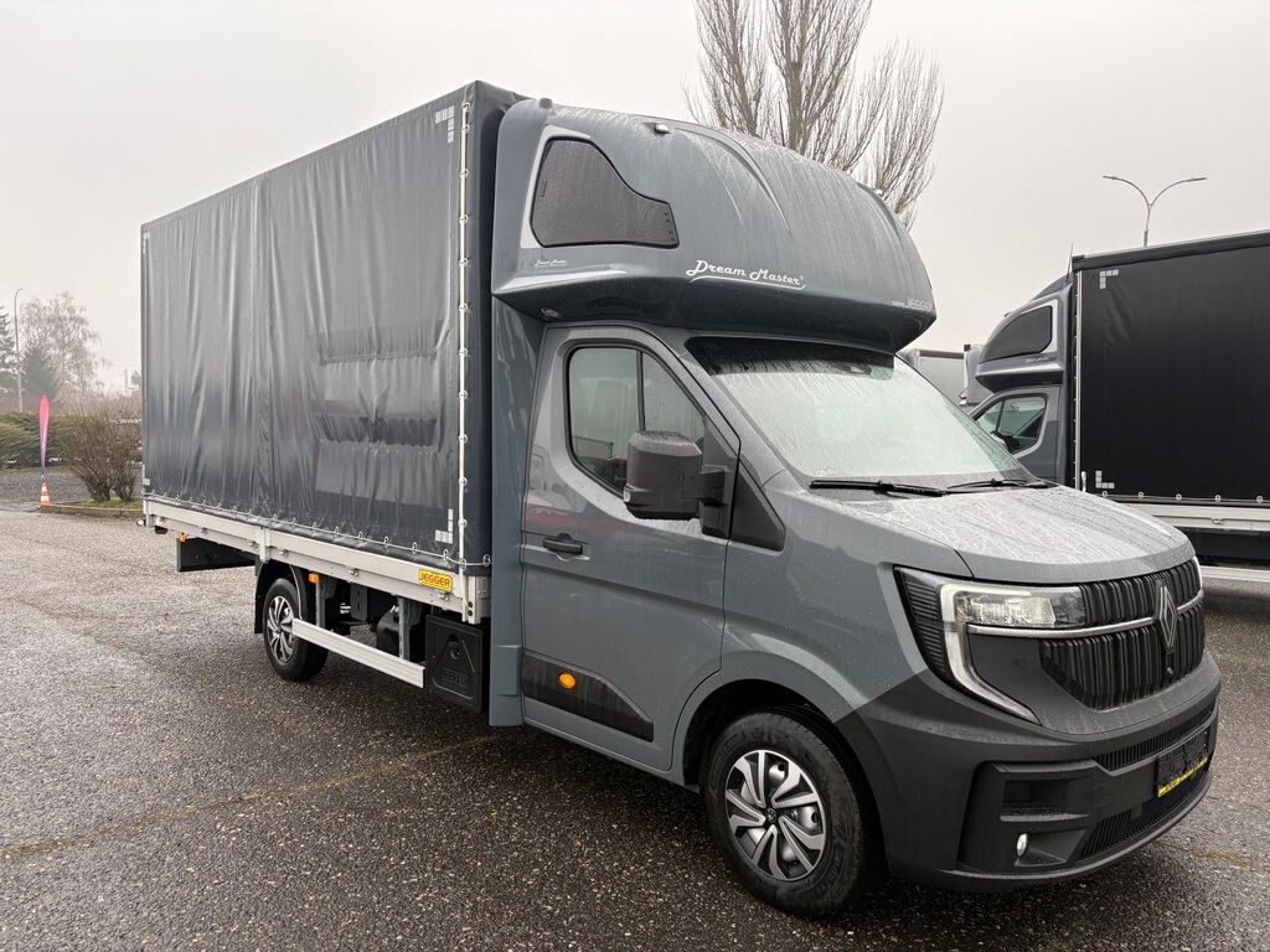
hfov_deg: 67.3
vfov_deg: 53.1
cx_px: 635
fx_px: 954
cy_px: 476
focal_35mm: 26
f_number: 1.6
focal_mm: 5.96
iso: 64
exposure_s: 1/187
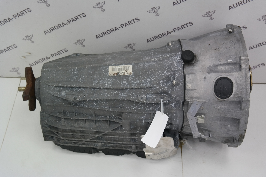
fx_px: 414
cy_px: 88
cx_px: 133
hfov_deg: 35.6
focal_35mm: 56
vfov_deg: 24.2
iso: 400
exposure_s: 1/60
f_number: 4.5
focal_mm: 37
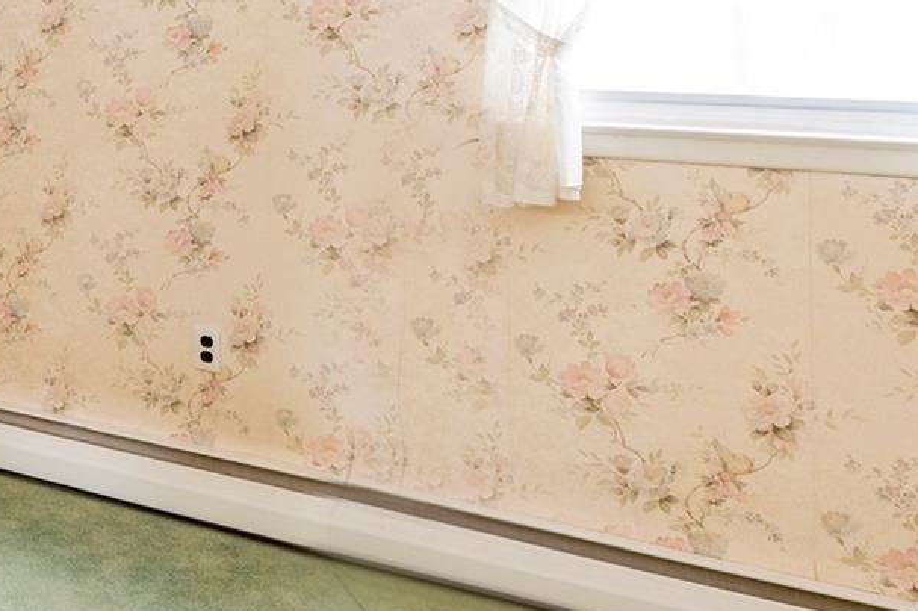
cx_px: -262
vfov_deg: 23.9
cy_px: -8
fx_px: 1376
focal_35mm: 54
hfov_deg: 29.8
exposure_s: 1/1.25
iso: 400
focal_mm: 16
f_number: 9
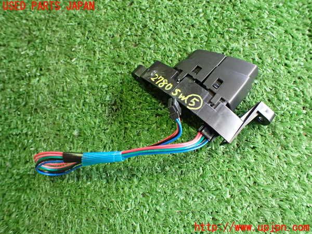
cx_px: 156
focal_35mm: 30
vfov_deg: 46.8
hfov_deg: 60.0
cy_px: 117
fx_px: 270
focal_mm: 5.4
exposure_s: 1/60
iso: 800
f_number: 2.3
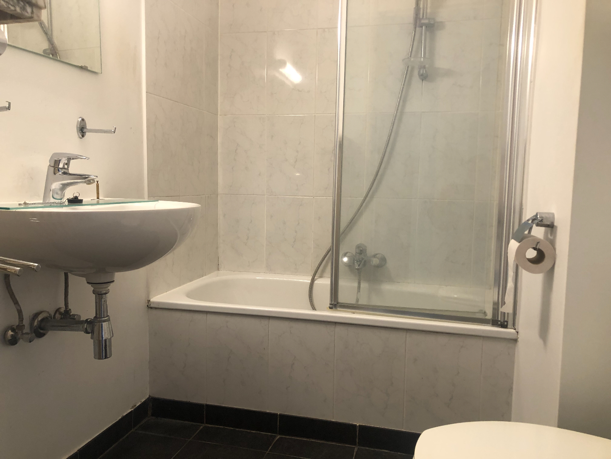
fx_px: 494
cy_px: 230
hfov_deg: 63.4
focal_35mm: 28
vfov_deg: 49.7
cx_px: 306
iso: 40
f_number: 1.8
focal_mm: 3.99
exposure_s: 1/20
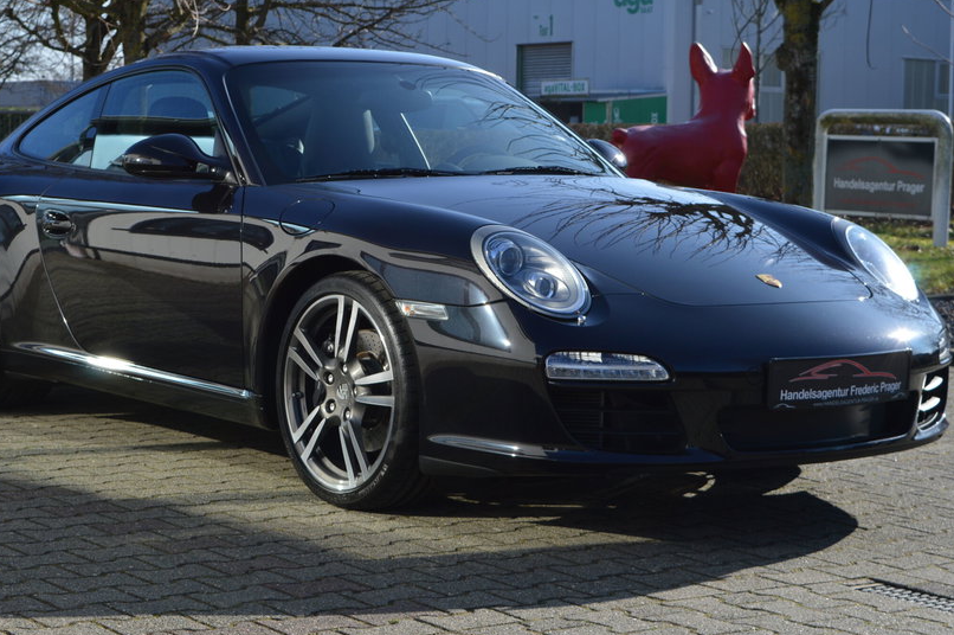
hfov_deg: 25.4
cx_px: 419
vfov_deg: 17.0
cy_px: 247
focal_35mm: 80
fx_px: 2118
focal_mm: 42
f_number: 8
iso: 100
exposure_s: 1/250
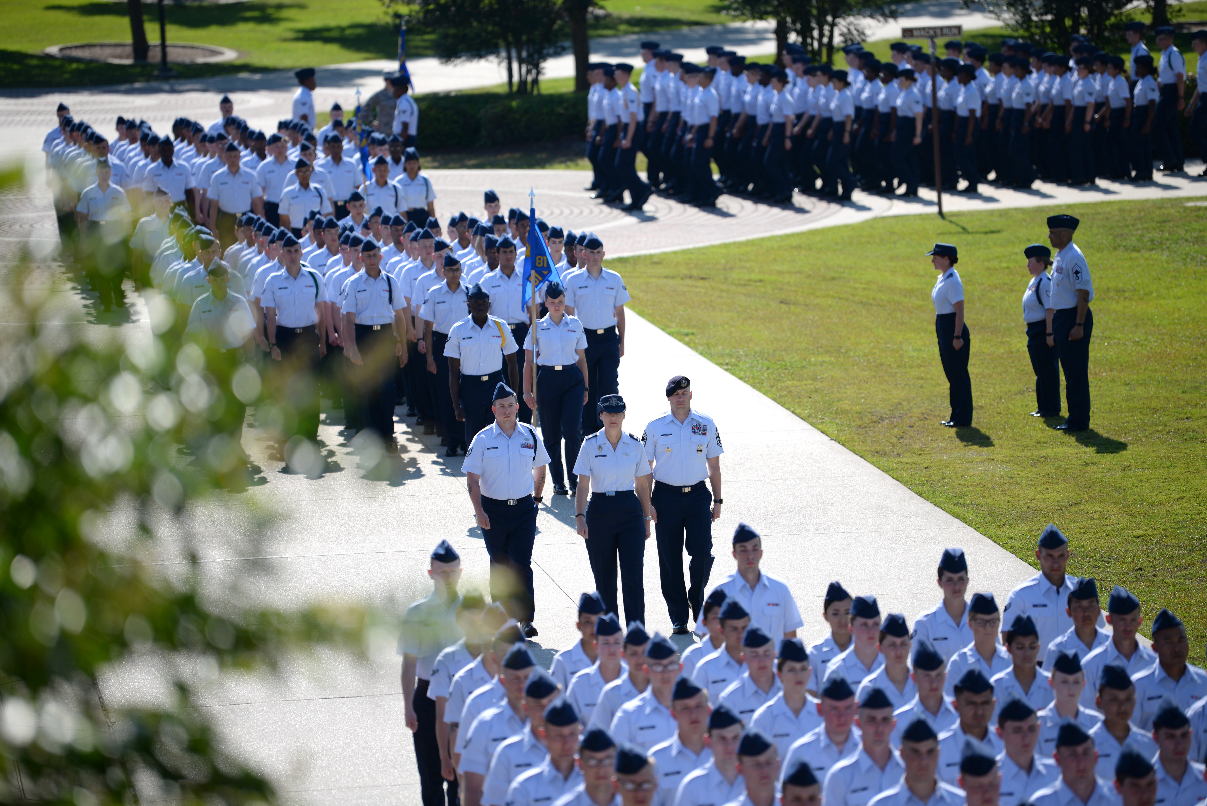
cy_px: 403
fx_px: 6708
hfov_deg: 10.3
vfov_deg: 6.9
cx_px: 604
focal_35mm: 200
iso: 64
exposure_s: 1/1000
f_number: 2.8
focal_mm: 200
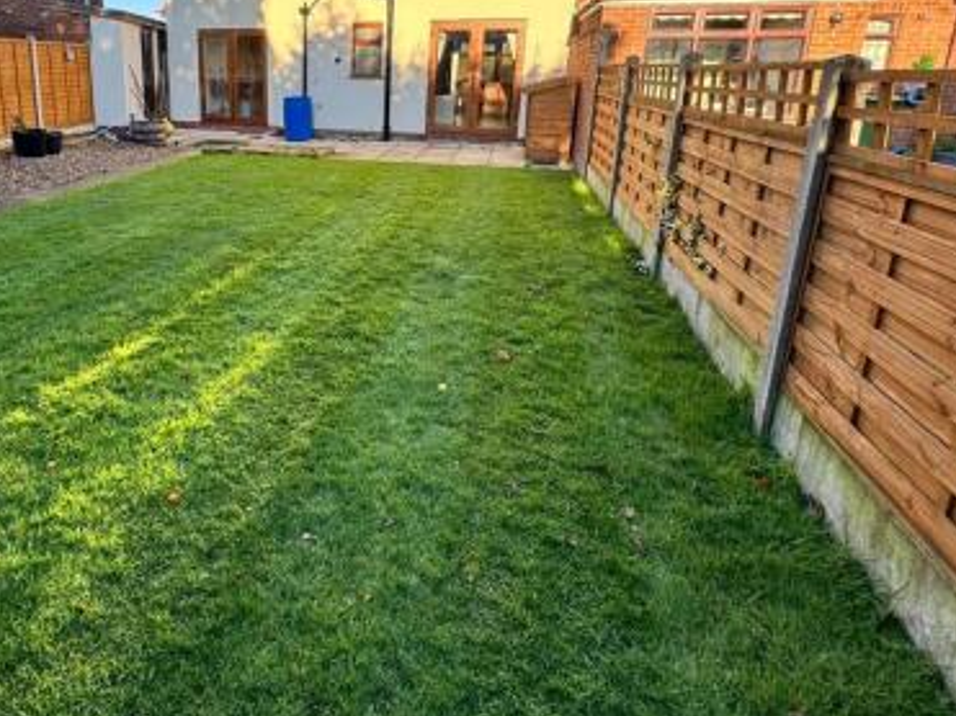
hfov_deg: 74.2
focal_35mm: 22
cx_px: 323
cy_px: 215
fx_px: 607
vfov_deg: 59.0
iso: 40
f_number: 2.2
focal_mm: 2.22
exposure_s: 1/230
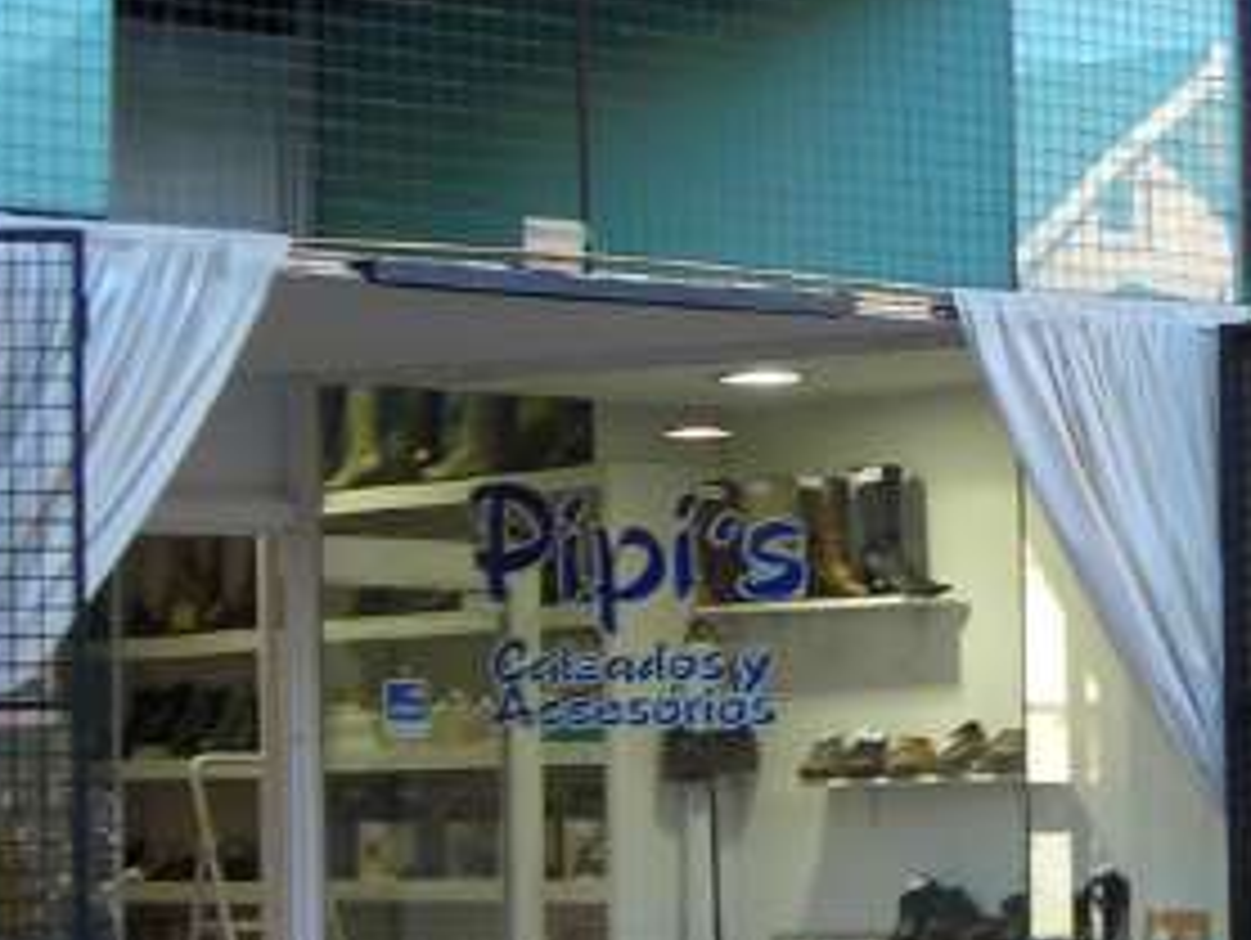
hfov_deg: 15.8
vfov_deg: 12.1
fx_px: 4449
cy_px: 546
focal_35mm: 123
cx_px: 1161
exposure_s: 1/49
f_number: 3.2
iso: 50
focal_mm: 6.3
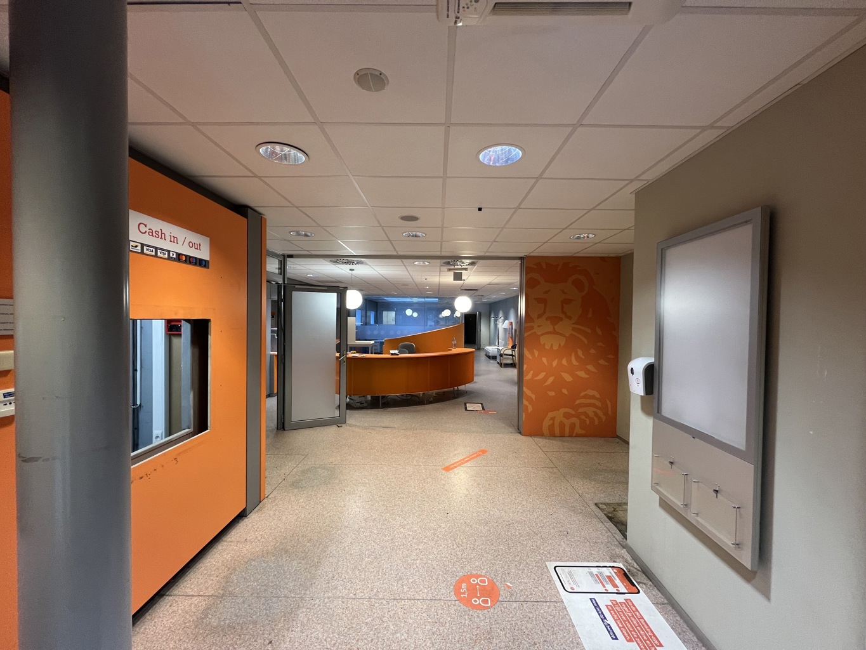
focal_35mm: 13
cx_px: 433
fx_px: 325
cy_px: 325
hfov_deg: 106.2
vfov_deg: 89.9
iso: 160
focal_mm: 1.57
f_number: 1.8
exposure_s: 1/50
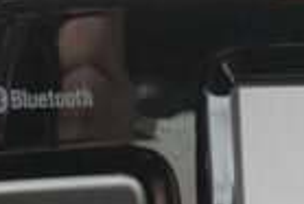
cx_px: 654
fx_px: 2122
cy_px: 444
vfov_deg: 5.4
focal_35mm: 251
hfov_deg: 7.8
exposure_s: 1/160
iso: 2000
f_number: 8
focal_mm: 22.8
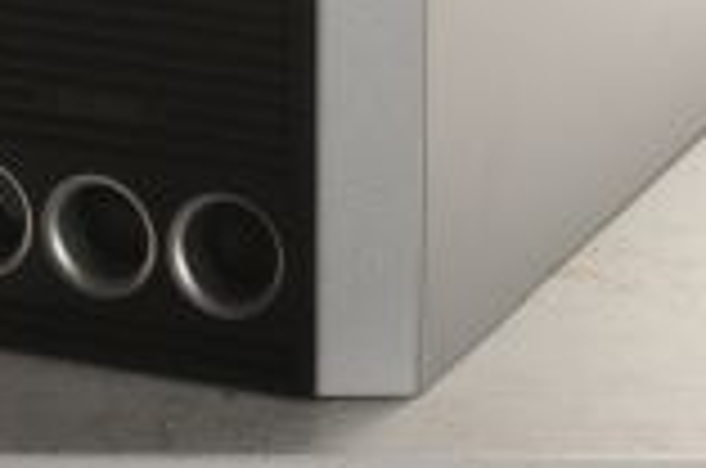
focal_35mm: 191
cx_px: 292
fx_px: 3738
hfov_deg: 10.8
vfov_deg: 7.0
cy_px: -403
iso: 320
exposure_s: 1/160
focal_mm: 50
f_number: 13
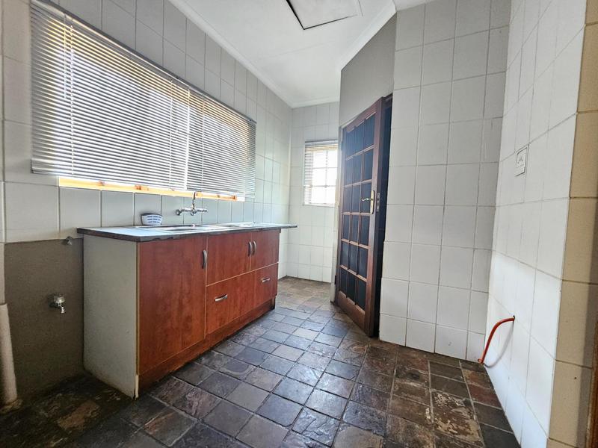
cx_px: 299
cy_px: 224
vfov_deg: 89.9
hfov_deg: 106.2
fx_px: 225
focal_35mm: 13
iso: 1000
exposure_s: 1/24
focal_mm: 2.2
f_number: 2.2
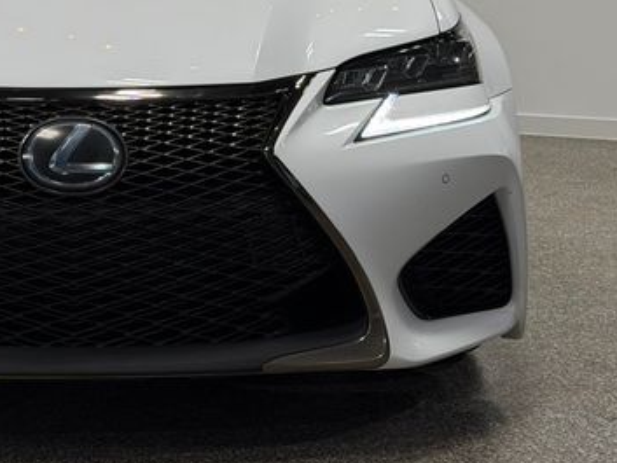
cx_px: 65
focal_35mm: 87
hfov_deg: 22.0
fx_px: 1551
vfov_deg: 16.8
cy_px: 82
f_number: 1.78
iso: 80
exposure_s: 1/663
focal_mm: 6.76
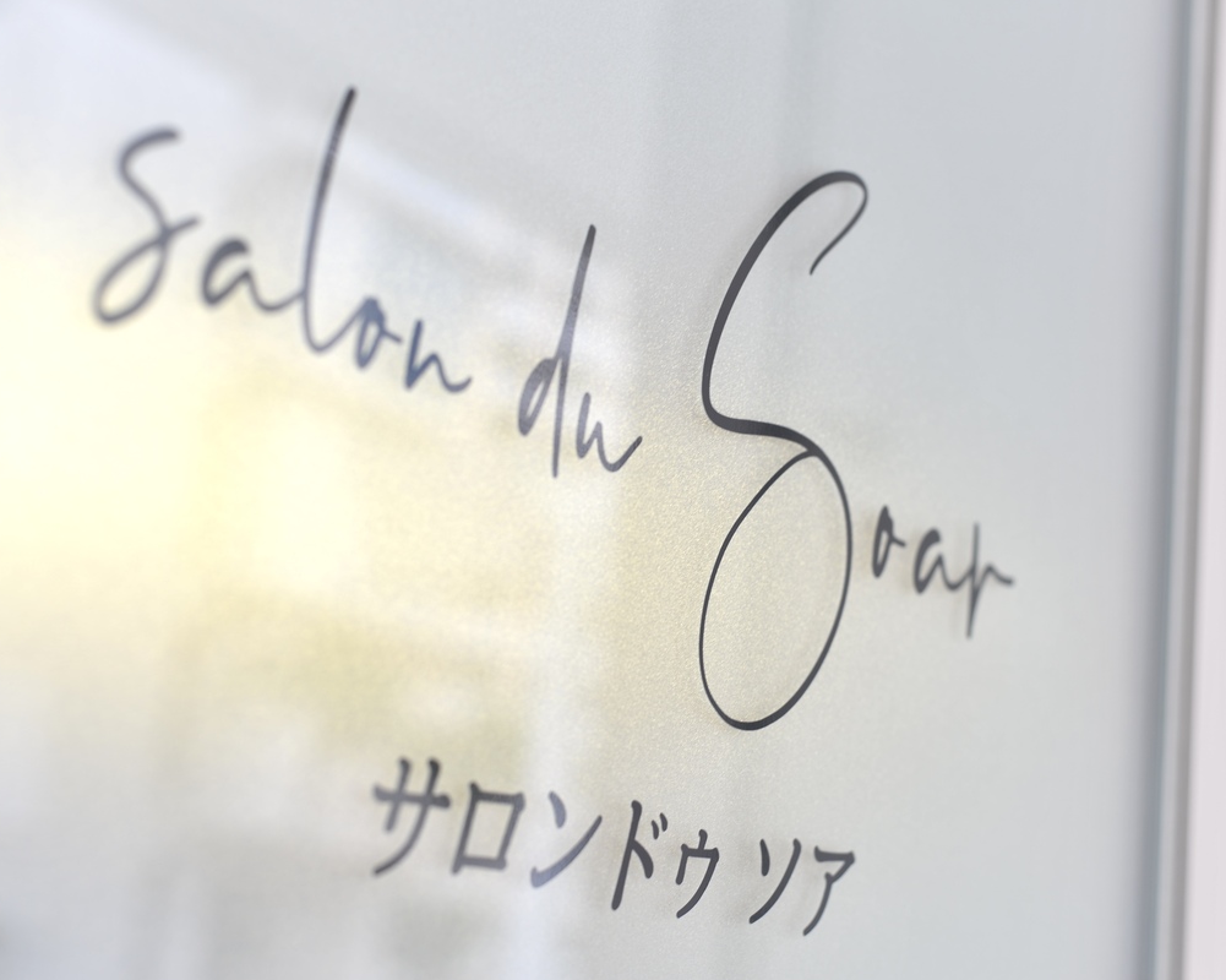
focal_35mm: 60
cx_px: 628
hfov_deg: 31.5
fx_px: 2176
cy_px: 477
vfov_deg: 25.4
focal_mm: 50
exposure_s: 1/60
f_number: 4
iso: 100
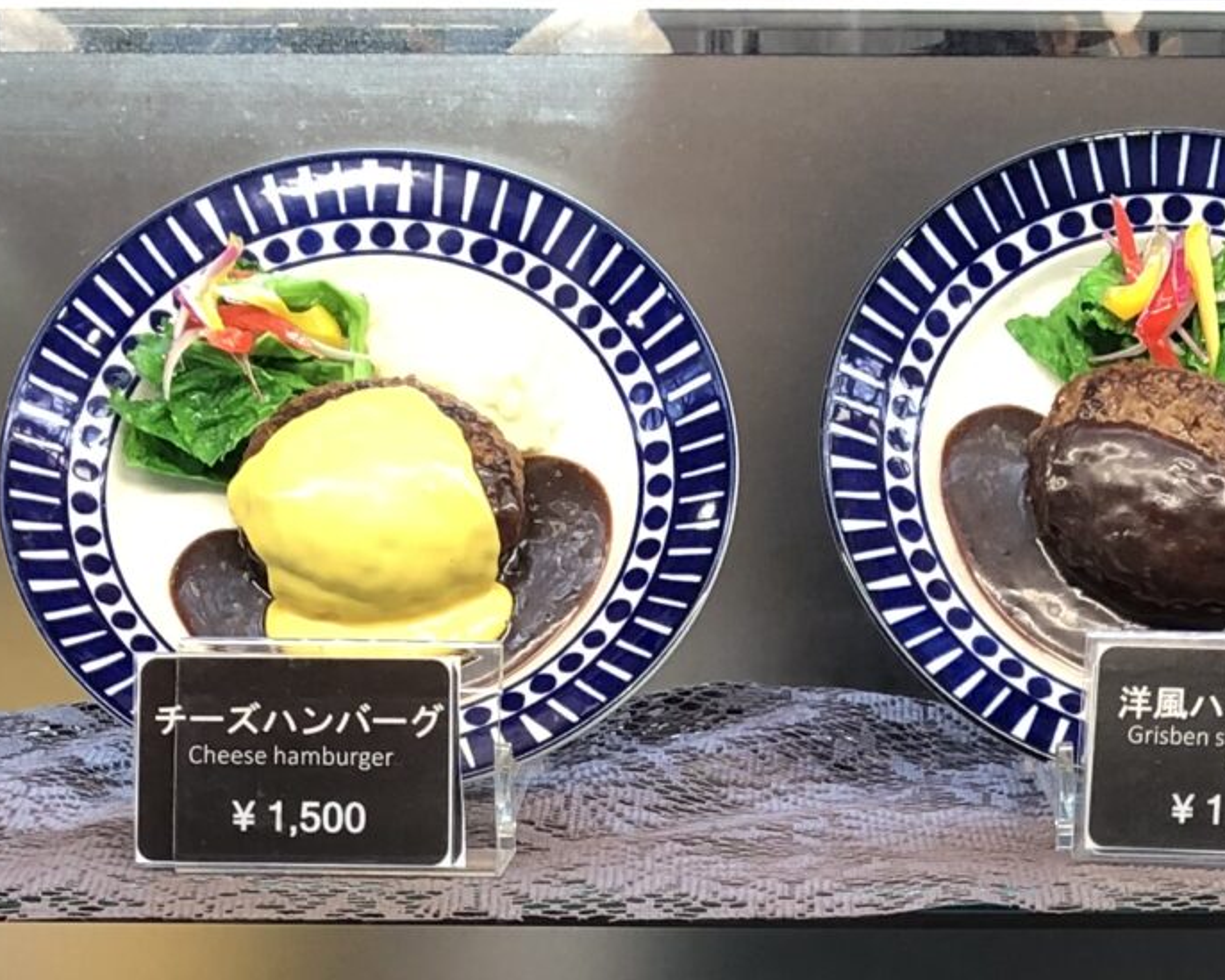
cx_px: 1036
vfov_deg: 14.0
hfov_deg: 18.6
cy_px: 1524
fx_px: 3699
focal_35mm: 102
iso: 32
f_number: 1.8
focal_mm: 3.99
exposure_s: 1/33
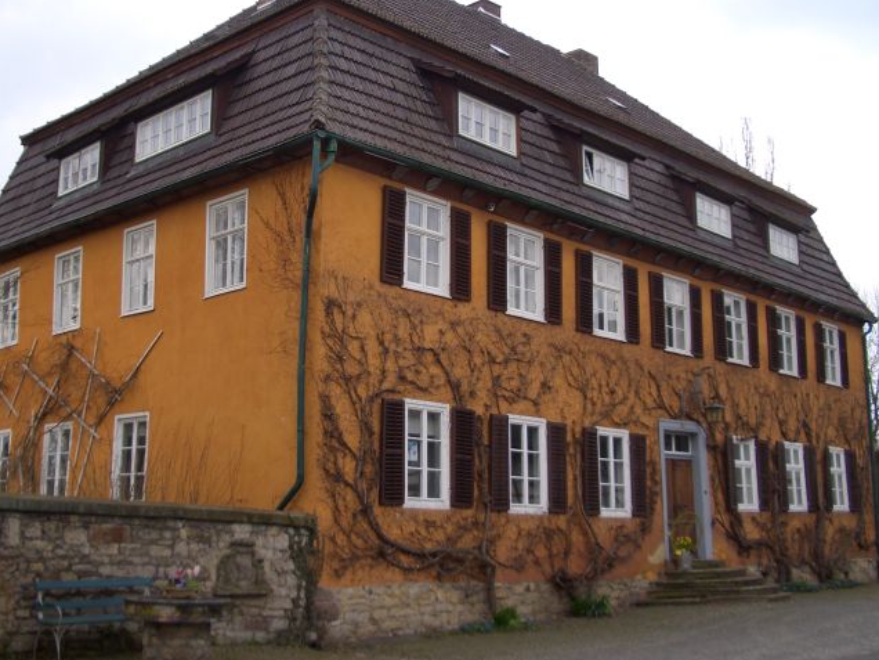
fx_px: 1117
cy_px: 277
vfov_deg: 32.8
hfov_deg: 42.9
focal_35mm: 44
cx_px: 397
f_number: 2.6
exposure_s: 1/250
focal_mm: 5.8
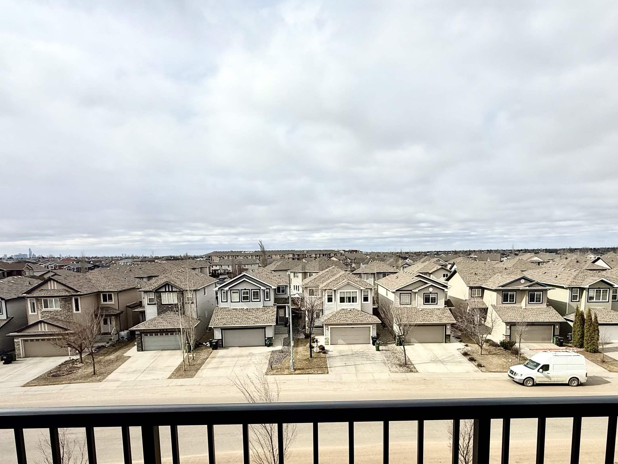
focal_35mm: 20
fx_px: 357
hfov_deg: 81.7
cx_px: 322
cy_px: 292
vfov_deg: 65.0
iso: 50
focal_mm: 2.22
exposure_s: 1/2320
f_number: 2.2
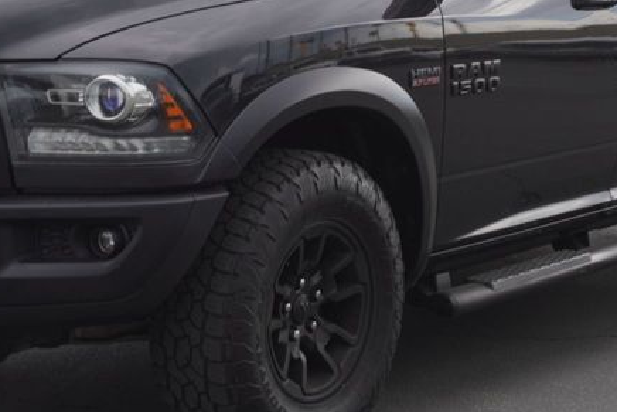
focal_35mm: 102
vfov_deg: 13.4
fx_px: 1752
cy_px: 164
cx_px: 256
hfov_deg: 20.0
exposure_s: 1/125
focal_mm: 29
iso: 100
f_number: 7.1
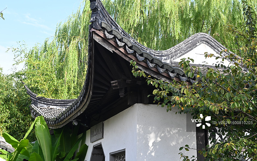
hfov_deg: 33.0
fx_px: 434
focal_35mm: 62
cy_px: 81
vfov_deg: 21.0
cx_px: 129
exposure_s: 1/250
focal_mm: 40
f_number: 5.6
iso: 160
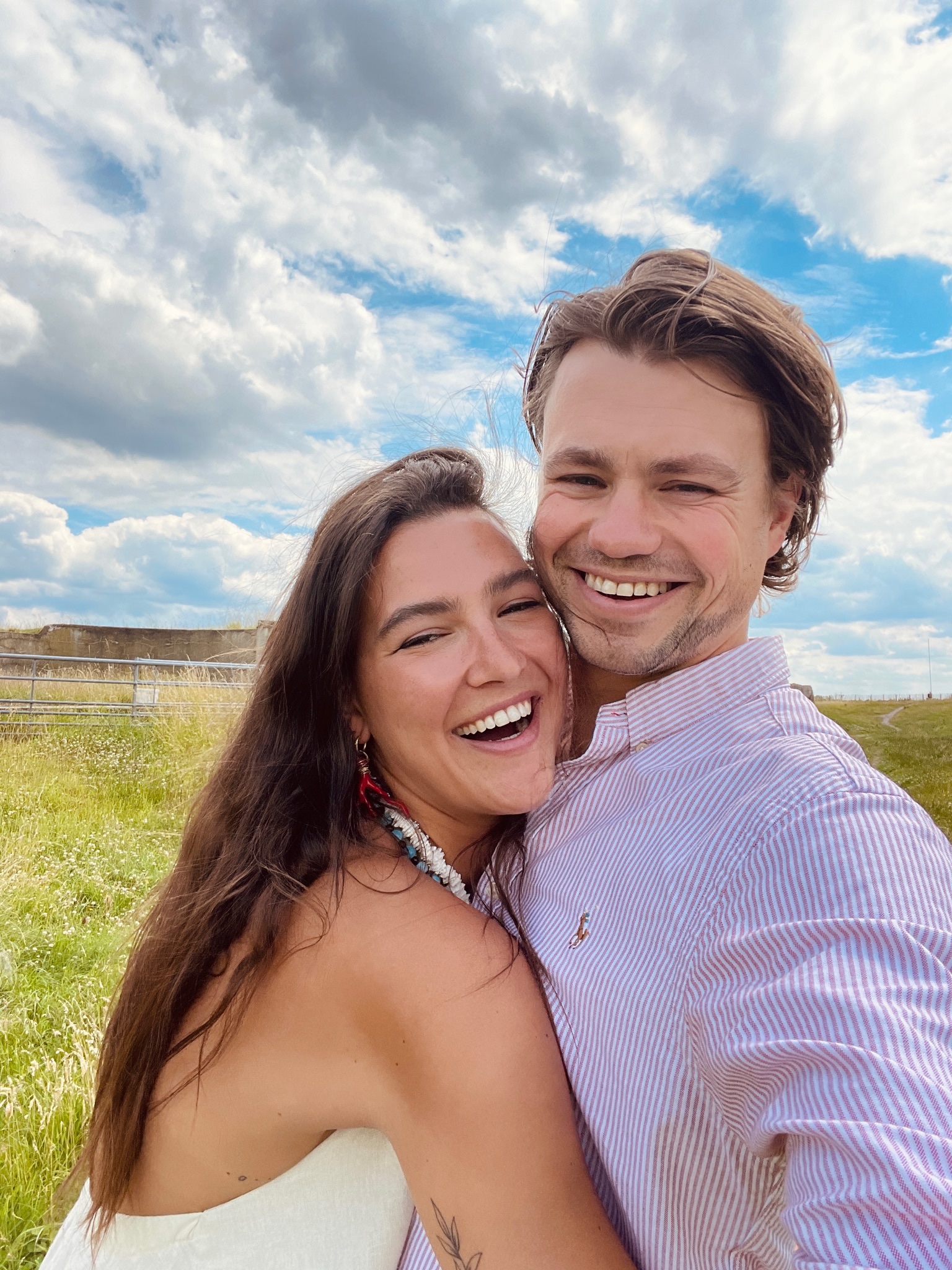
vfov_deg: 73.9
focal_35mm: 23
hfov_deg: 58.9
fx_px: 843
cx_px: 476
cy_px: 635
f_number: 2.2
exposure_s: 1/659
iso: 25
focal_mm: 2.71
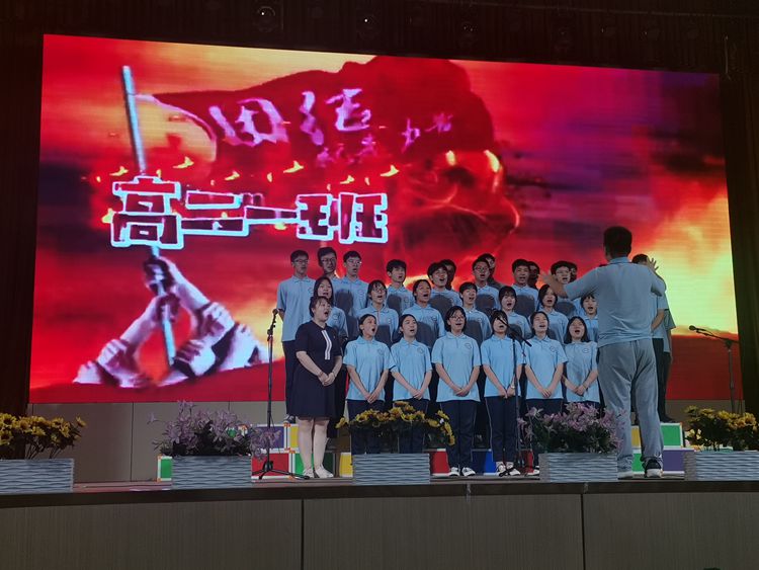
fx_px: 1031
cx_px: 380
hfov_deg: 40.4
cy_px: 285
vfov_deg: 30.9
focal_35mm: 47
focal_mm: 4.75
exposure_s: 1/100
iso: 64
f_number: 1.8
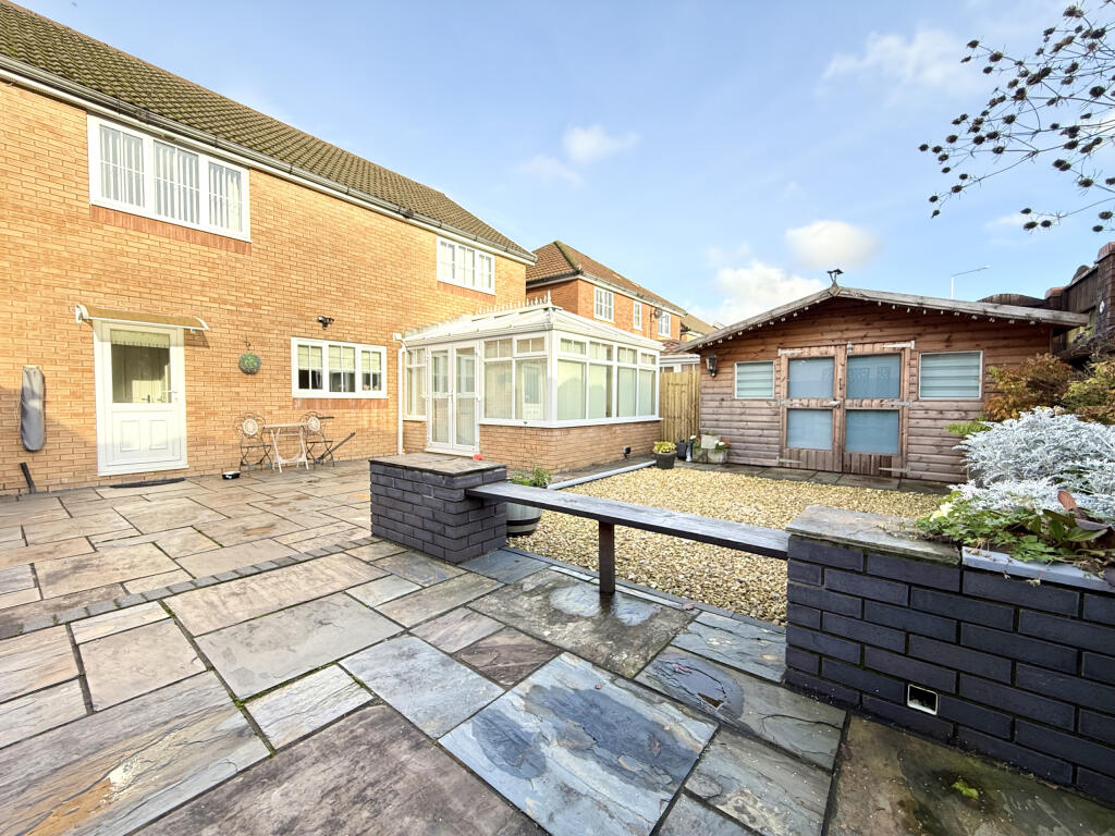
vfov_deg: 85.7
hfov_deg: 102.1
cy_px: 418
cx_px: 558
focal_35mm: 14
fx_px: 451
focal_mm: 2.22
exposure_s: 1/146
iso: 64
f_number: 2.2
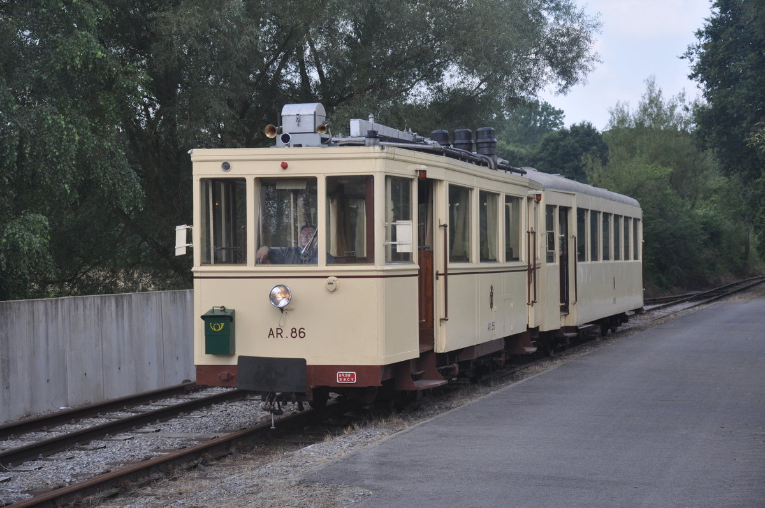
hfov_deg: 29.9
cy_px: 254
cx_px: 382
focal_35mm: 68
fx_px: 1433
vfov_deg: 20.1
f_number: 4.8
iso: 500
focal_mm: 45
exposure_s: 1/1000
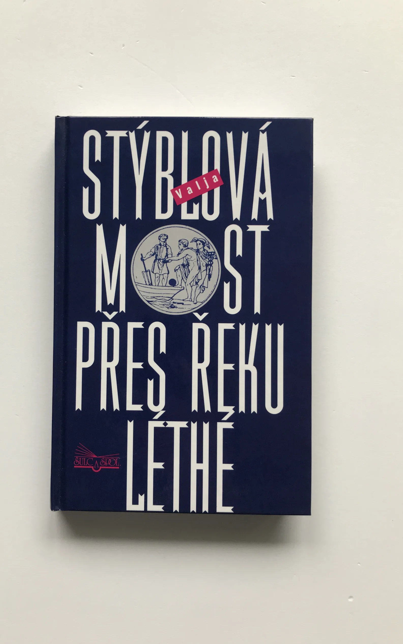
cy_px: 321
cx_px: 167
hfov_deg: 41.7
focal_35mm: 30
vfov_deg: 62.9
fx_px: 527
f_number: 1.8
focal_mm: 3.99
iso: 40
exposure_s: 1/100
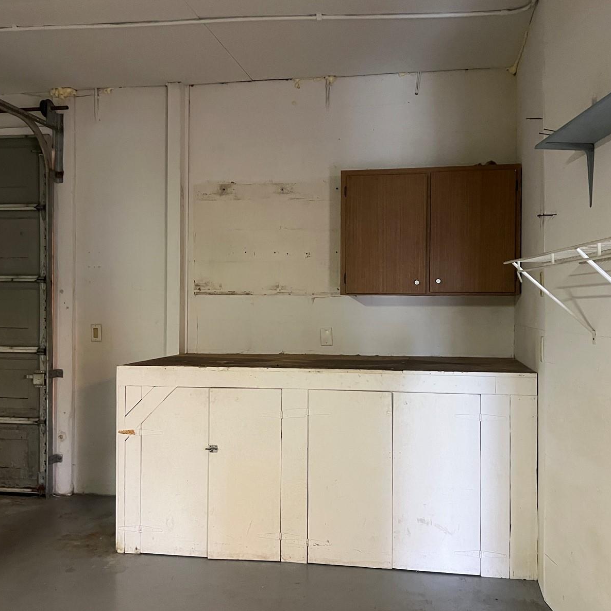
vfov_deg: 52.5
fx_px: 619
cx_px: 341
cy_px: 307
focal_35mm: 31
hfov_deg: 52.4
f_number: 1.5
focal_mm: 5.7
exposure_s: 1/60
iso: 500
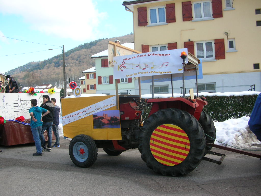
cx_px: 130
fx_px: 264
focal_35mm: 35
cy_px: 98
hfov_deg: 52.6
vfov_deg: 40.7
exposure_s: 1/350
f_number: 2.8
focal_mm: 5.8
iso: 50
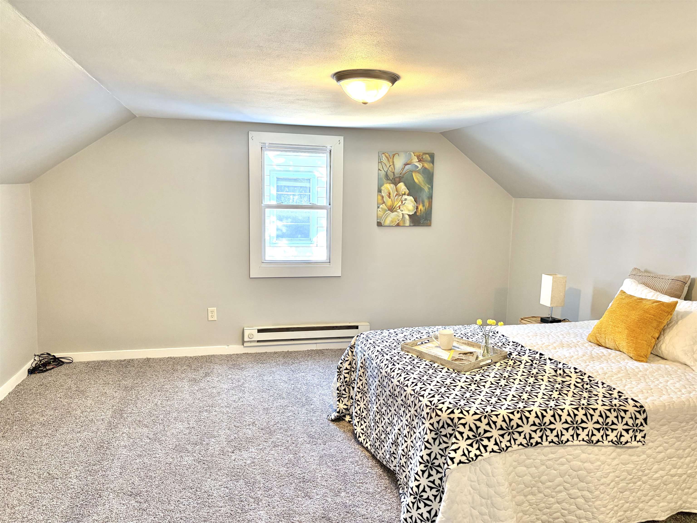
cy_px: 262
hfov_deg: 67.3
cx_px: 348
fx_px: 524
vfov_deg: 53.1
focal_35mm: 26
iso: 160
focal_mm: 5.96
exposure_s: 1/60
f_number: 1.6
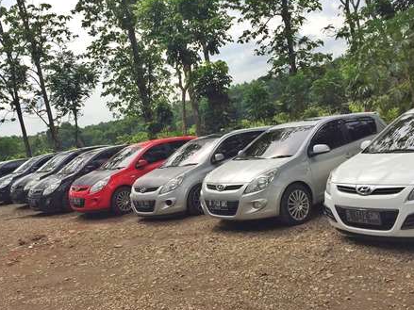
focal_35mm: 41
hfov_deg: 45.6
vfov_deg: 35.1
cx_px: 174
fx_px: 490
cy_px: 147
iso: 32
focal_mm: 4.15
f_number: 2.2
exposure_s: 1/3300
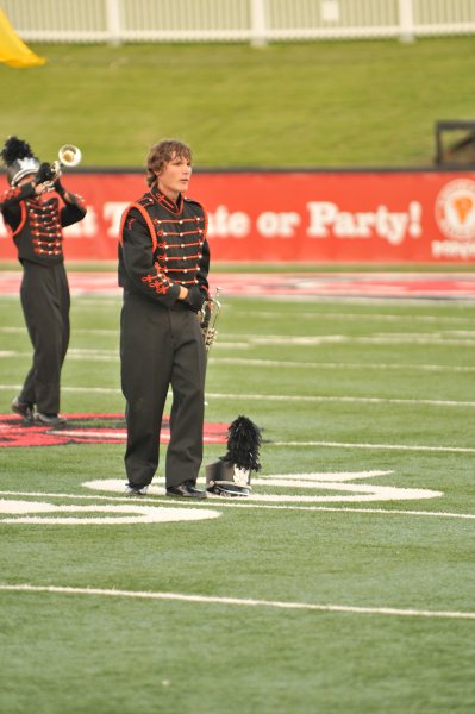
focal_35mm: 300
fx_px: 5947
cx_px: 238
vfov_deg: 6.9
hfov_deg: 4.6
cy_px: 357
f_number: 2.8
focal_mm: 200
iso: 200
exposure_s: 1/250
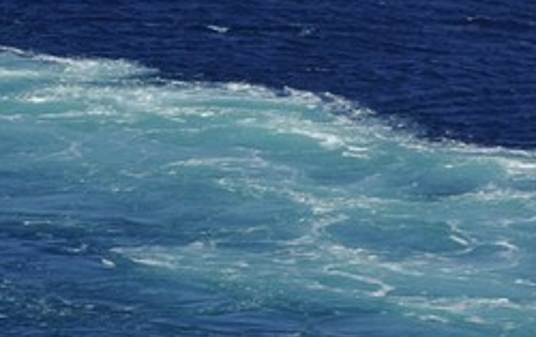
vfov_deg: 1.0
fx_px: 19045
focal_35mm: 1302
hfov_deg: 1.6
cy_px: 822
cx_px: -1153
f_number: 10
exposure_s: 1/800
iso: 400
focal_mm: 200
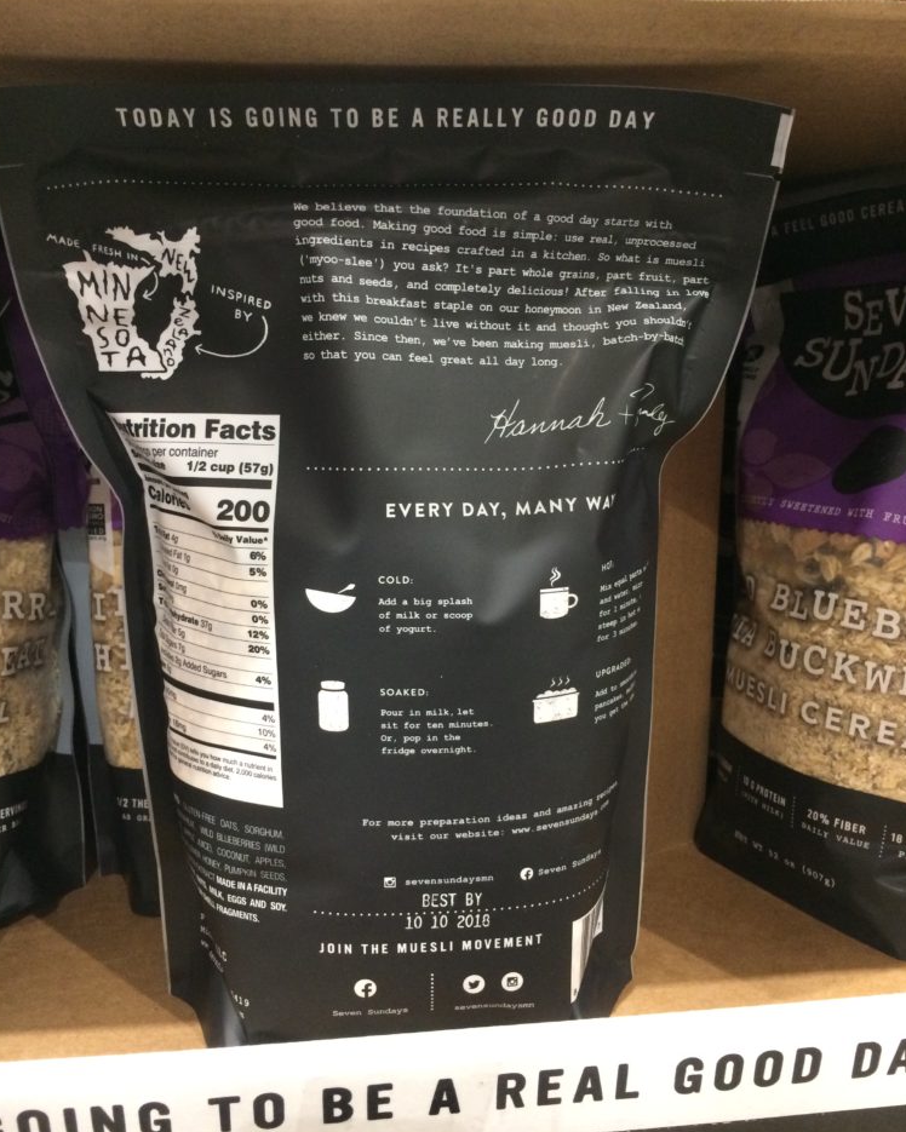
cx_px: 454
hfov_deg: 47.1
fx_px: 1039
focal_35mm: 31
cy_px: 552
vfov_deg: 57.2
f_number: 2.2
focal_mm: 4.15
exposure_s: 1/25
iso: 250
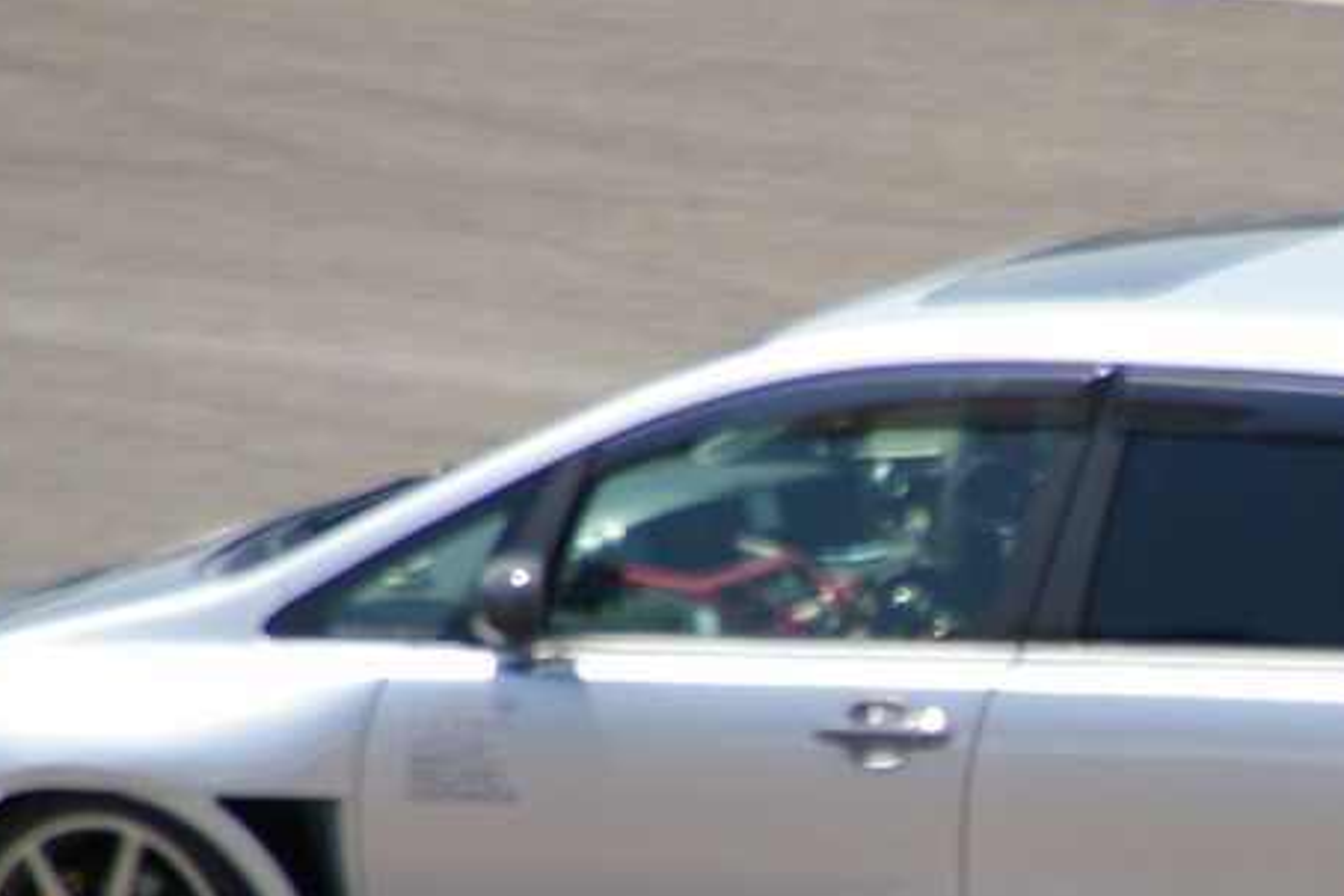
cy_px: 792
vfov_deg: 1.6
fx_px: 31656
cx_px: 1053
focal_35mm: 848
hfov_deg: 2.4
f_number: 8
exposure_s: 1/350
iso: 200
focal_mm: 250
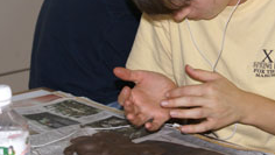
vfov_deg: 8.1
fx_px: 1094
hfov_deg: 14.3
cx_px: 182
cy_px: 30
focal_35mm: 150
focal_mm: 50
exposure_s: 1/80
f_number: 5.6
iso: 400
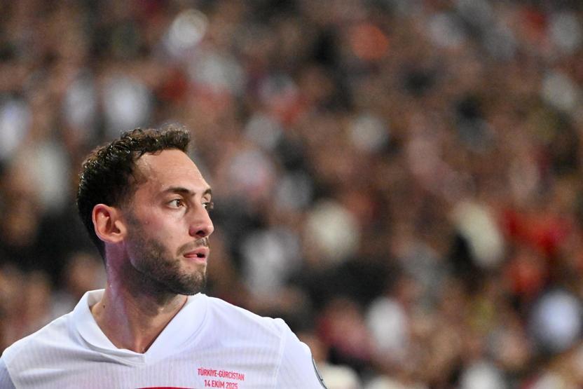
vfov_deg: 3.4
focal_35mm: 400
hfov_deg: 5.2
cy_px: 194
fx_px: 6478
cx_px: 292
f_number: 5.6
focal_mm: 400
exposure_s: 1/2500
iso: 25600
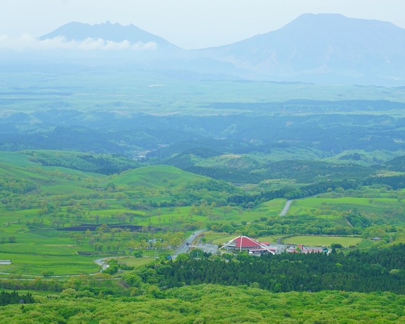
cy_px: 162
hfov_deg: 16.2
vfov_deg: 13.0
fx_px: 1426
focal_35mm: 119
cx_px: 226
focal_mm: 105
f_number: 6.3
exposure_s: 1/160
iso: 100
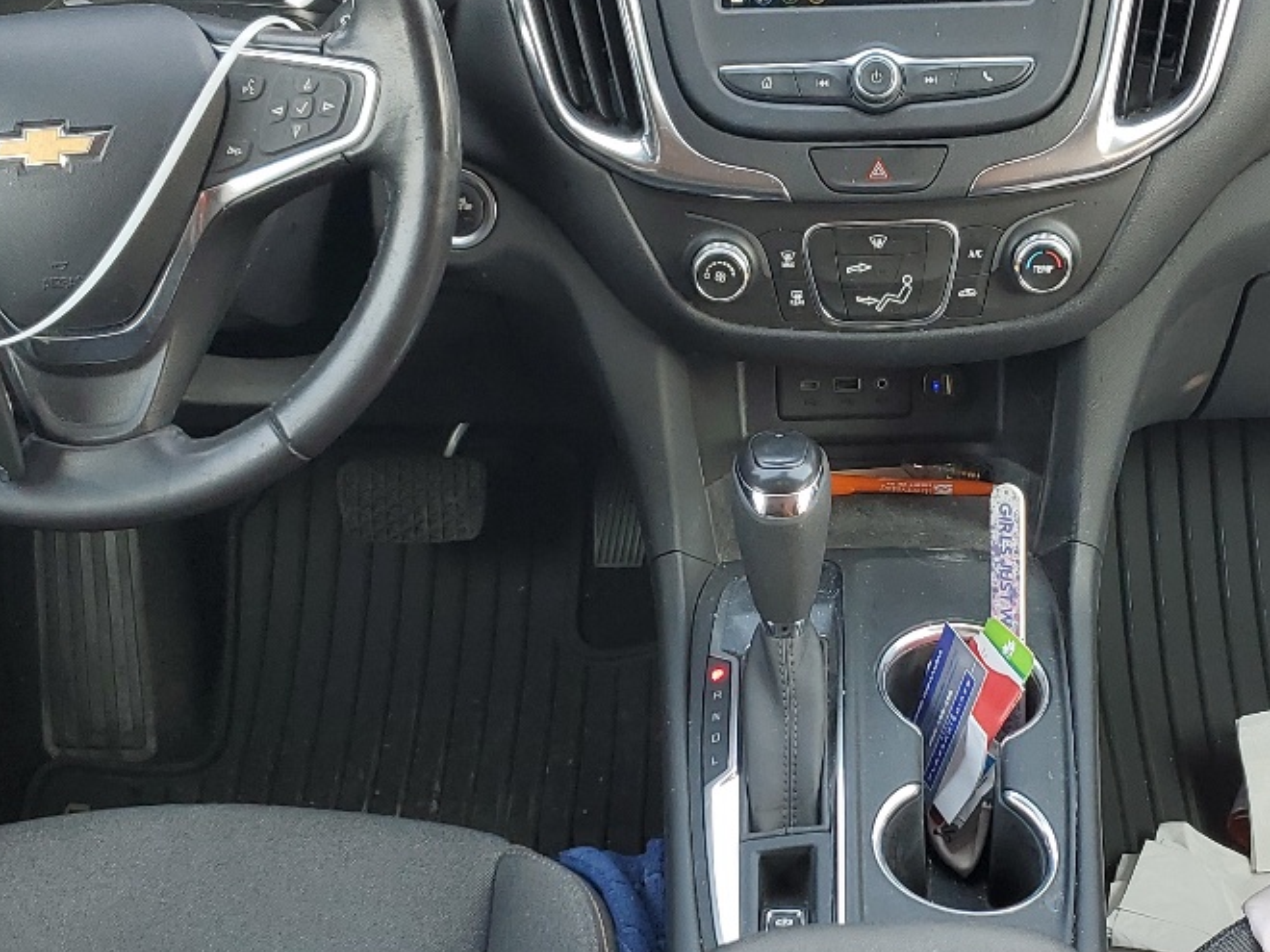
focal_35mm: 63
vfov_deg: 23.2
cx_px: 808
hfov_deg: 30.6
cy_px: 625
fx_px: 2311
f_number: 1.5
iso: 50
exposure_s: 1/122
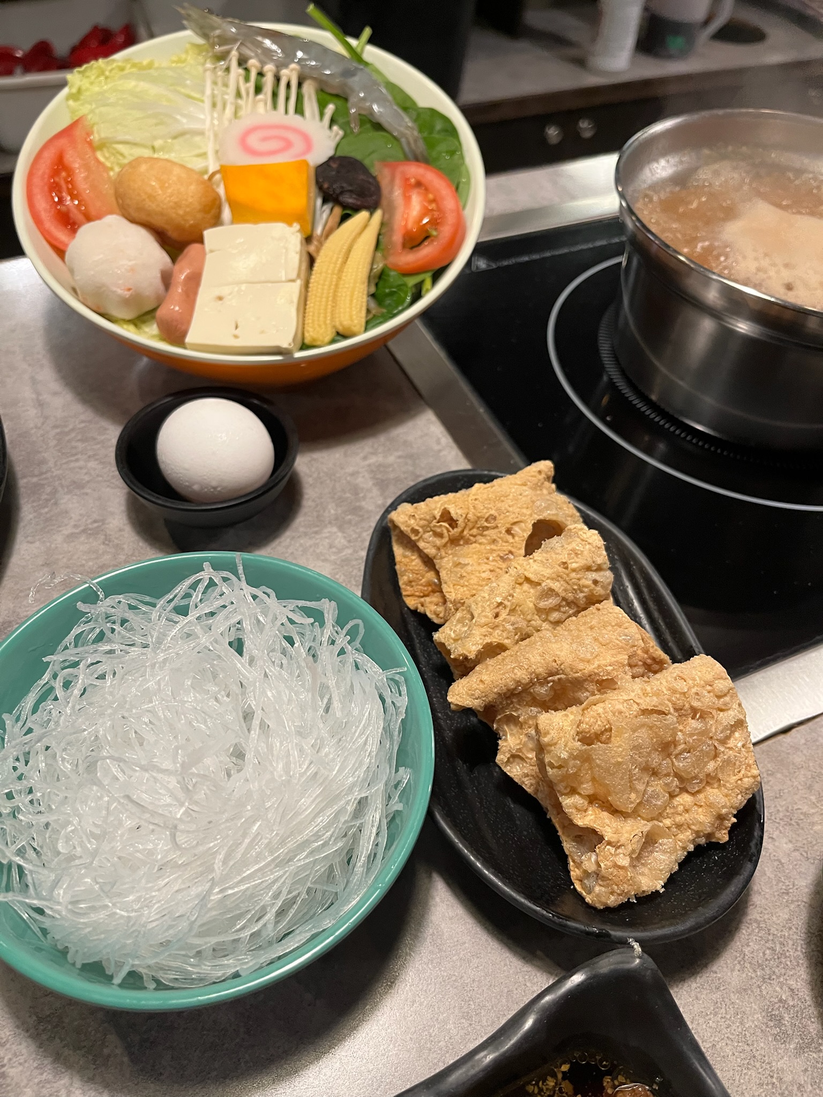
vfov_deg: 67.3
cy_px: 548
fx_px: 824
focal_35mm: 26
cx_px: 412
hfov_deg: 53.1
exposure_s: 1/60
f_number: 1.6
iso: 250
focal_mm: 5.1
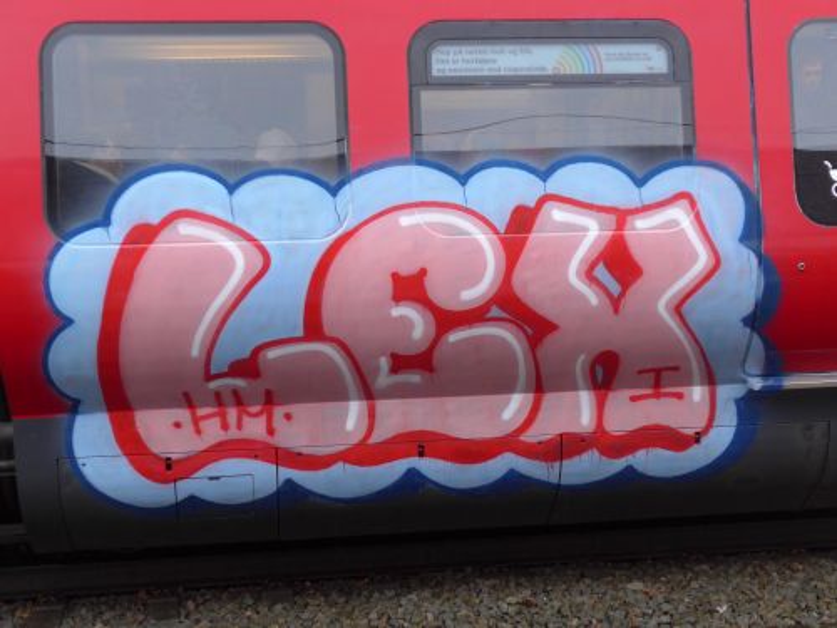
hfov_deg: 36.8
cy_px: 314
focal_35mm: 52
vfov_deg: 28.0
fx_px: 1257
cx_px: 418
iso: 400
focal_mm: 10.7
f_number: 3.3
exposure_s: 1/60
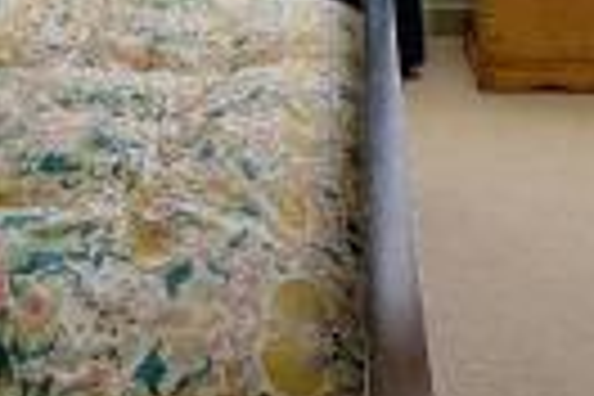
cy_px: -227
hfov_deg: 36.8
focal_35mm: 54
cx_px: 342
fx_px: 891
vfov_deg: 20.7
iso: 1000
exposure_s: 1/160
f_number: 4
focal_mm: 10
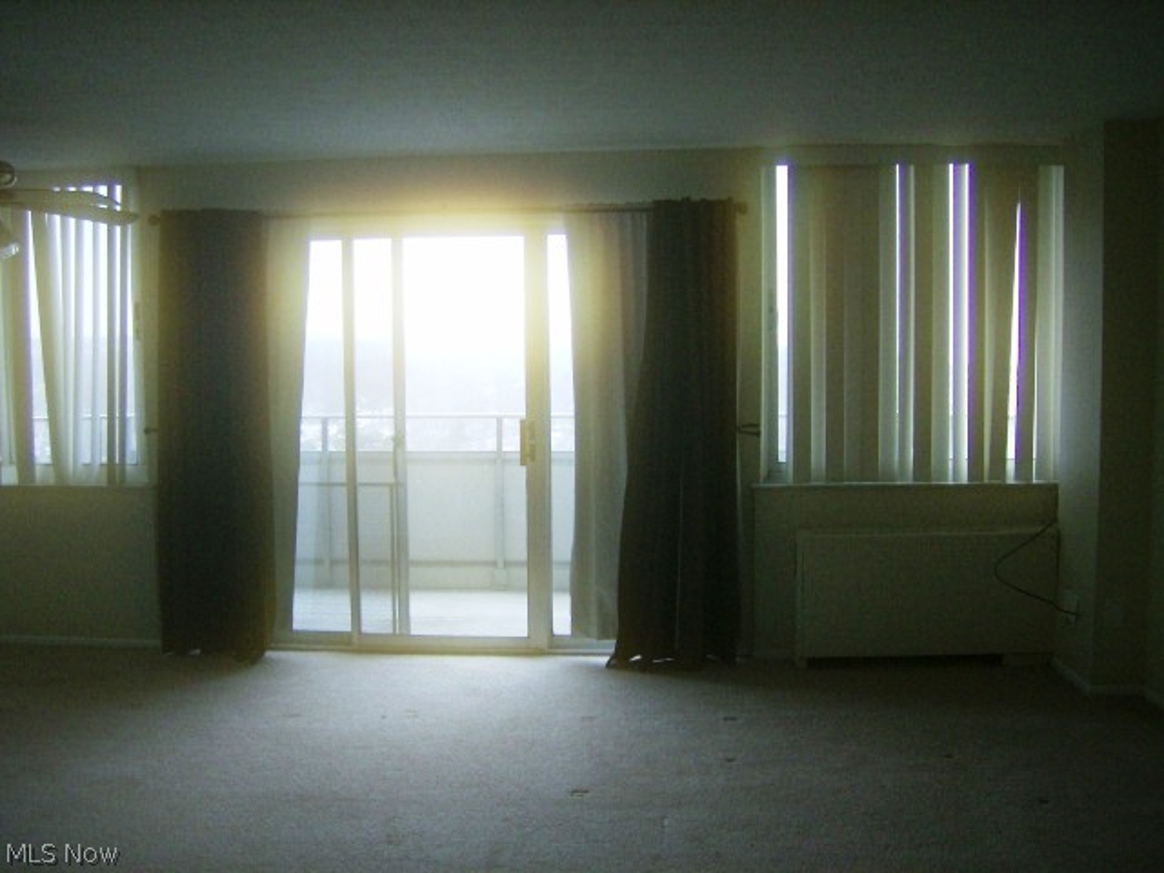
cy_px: 436
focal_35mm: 36
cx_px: 582
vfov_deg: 39.7
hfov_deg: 51.4
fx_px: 1211
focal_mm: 6
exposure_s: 1/110
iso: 100
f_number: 2.8
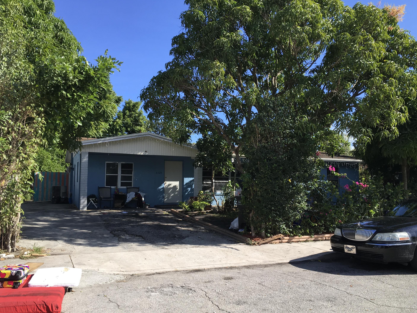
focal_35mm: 31
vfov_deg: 45.4
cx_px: 213
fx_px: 373
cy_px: 163
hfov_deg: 58.3
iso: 25
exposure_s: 1/916
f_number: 2.2
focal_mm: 4.15
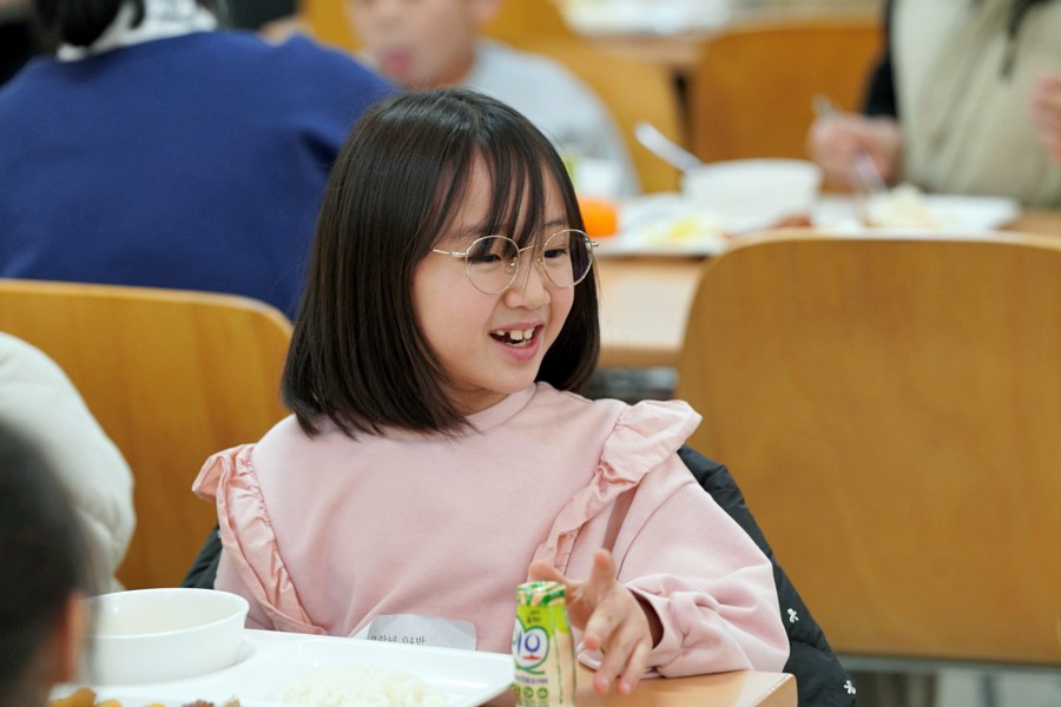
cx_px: 530
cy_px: 354
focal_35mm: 168
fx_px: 4951
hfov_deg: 12.2
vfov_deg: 8.2
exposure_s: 1/200
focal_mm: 168
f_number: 4
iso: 2000
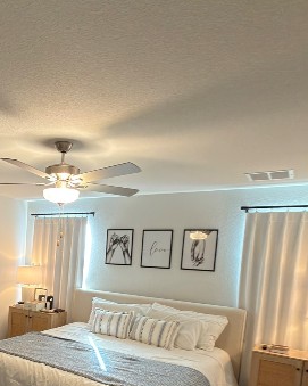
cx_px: 36
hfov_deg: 43.4
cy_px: 289
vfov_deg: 54.5
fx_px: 353
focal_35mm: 31
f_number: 2.2
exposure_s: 1/30
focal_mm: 2.22
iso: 125
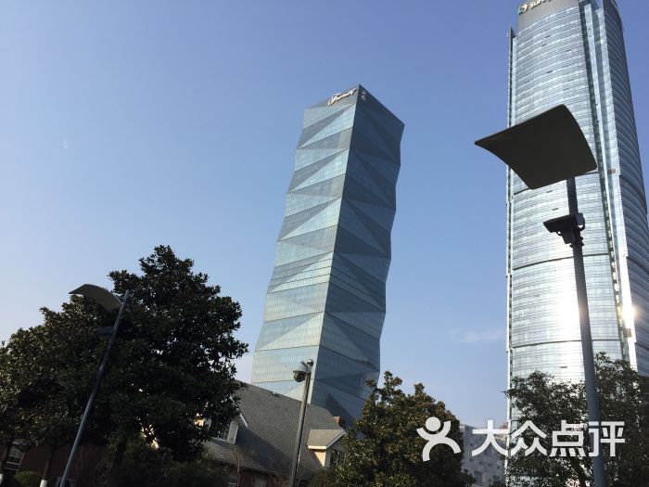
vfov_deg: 48.2
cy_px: 244
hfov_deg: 61.7
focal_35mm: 29
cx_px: 324
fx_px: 544
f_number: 2.2
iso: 32
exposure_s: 1/1522
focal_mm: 4.15
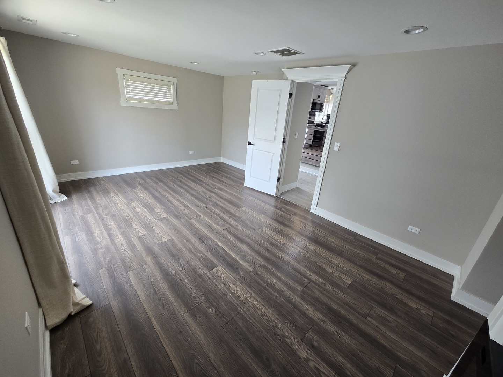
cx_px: 252
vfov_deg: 89.9
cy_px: 188
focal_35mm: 13
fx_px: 189
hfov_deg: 106.2
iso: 100
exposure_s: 1/60
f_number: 2.2
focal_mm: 2.2
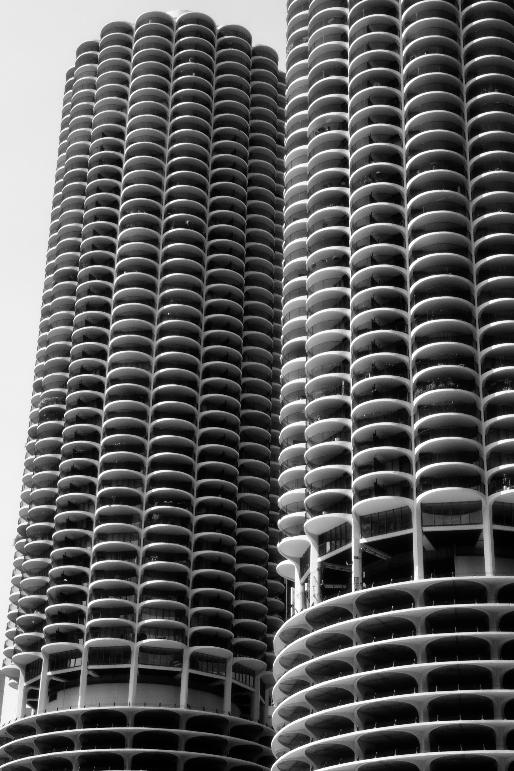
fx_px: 857
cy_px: 386
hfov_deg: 33.4
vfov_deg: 48.5
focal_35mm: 40
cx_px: 257
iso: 320
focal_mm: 26
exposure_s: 1/125
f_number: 16
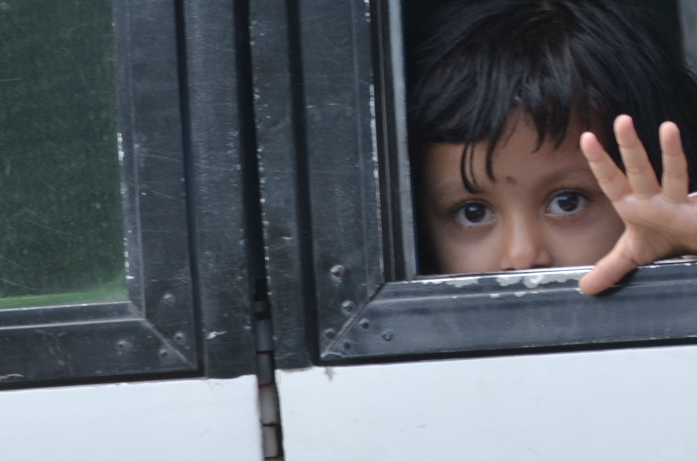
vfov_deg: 3.2
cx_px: 411
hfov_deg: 4.9
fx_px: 8173
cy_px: -29
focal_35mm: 423
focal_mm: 92
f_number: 5.6
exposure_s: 1/160
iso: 200
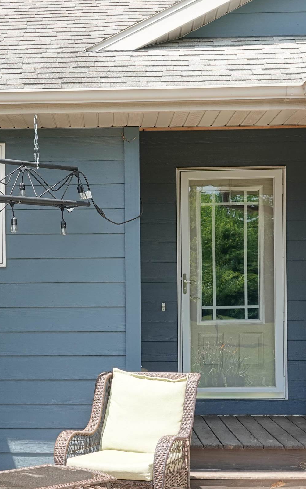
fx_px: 1014
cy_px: 305
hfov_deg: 17.0
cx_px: 50
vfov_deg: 27.1
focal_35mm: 76
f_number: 3.5
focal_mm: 14.16
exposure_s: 1/250
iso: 100
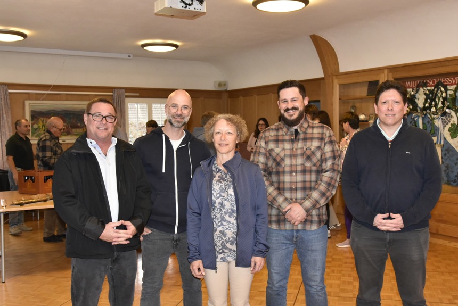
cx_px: 229
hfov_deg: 50.7
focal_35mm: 38
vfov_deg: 35.1
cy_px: 153
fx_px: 484
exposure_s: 1/200
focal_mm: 38
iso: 6400
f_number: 8
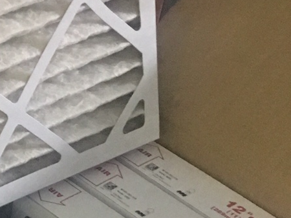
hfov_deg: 14.1
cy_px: 223
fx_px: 1092
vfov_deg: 11.3
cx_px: -164
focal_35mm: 130
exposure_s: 1/8
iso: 160
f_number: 2.2
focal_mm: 4.15
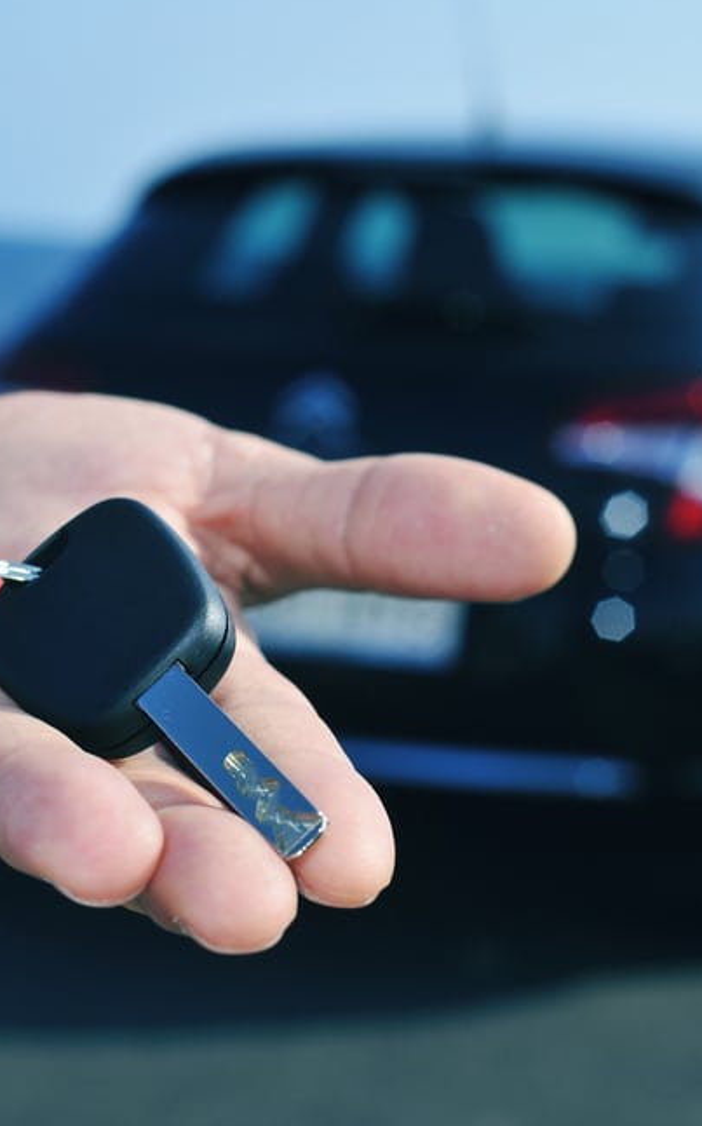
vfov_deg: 25.0
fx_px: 2538
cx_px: 409
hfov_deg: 15.7
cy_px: 566
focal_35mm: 83
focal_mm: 35
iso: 200
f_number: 5.6
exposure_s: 1/250
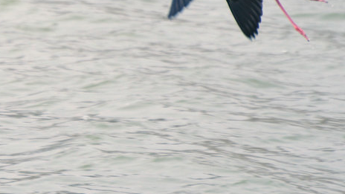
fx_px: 13923
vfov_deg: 0.8
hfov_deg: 1.4
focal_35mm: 1522
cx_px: -96
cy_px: -2
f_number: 5.6
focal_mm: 300
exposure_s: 1/400
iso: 100
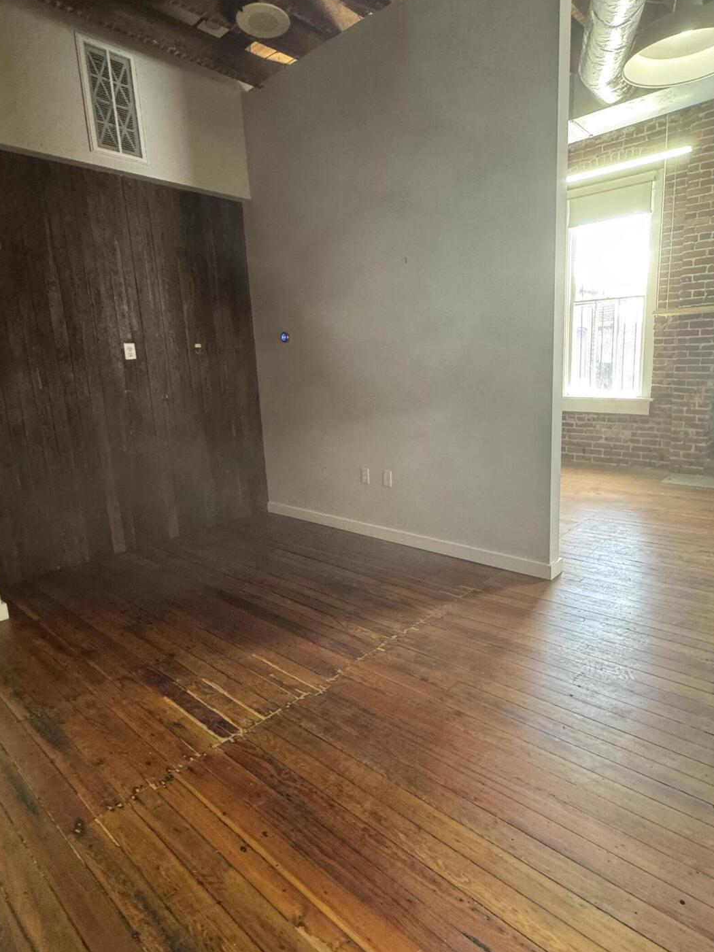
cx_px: 407
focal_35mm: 20
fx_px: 550
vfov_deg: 81.7
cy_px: 474
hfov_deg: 65.7
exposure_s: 1/60
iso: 250
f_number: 2.2
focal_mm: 2.22
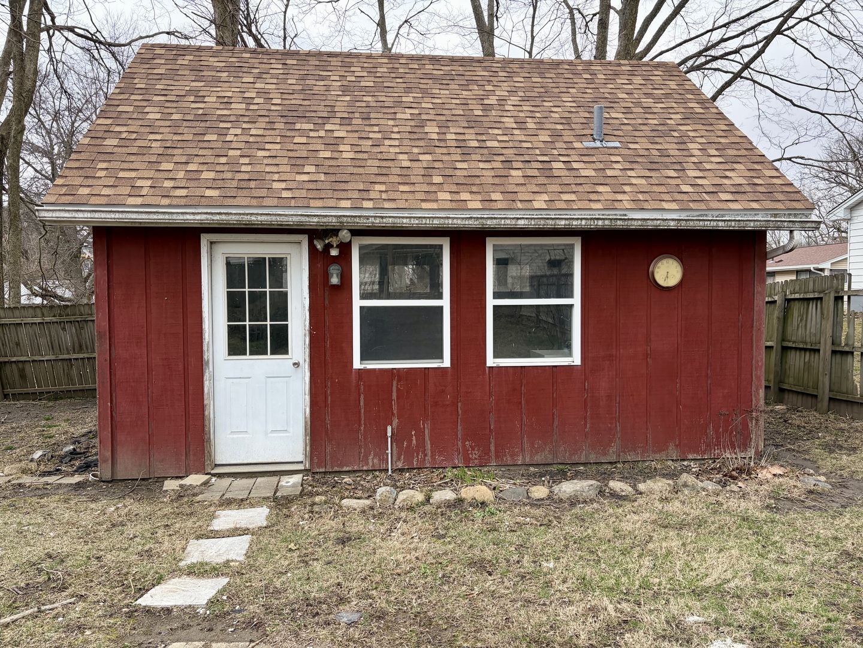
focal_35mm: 26
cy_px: 324
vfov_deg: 53.1
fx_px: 648
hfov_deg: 67.3
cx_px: 432
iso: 64
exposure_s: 1/1311
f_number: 1.6
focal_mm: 5.96
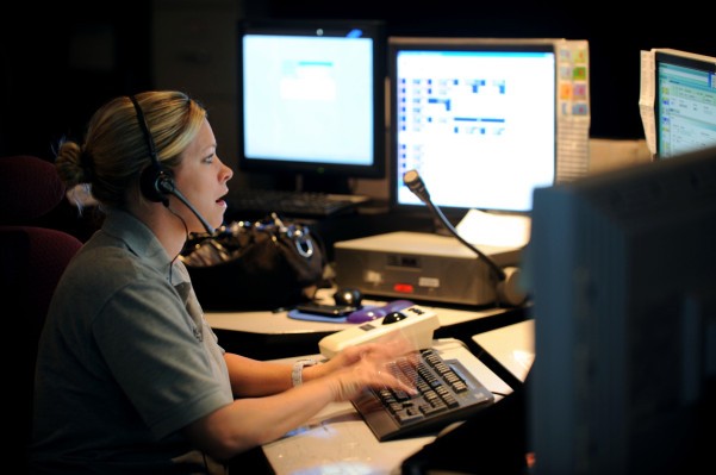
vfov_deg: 10.9
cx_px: 358
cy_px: 238
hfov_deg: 16.4
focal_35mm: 125
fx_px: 2483
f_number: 2.8
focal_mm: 125
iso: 500
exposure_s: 1/13
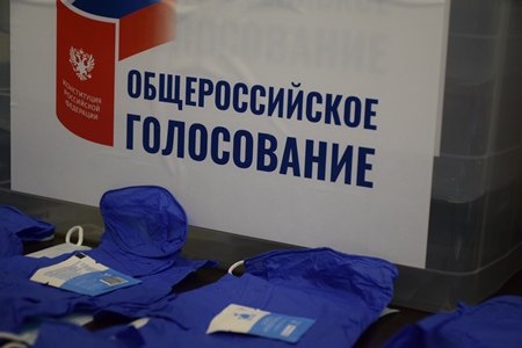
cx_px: 261
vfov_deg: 16.3
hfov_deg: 24.2
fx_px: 1218
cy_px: 174
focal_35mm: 84
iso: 1400
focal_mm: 56
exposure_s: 1/500
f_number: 4.8
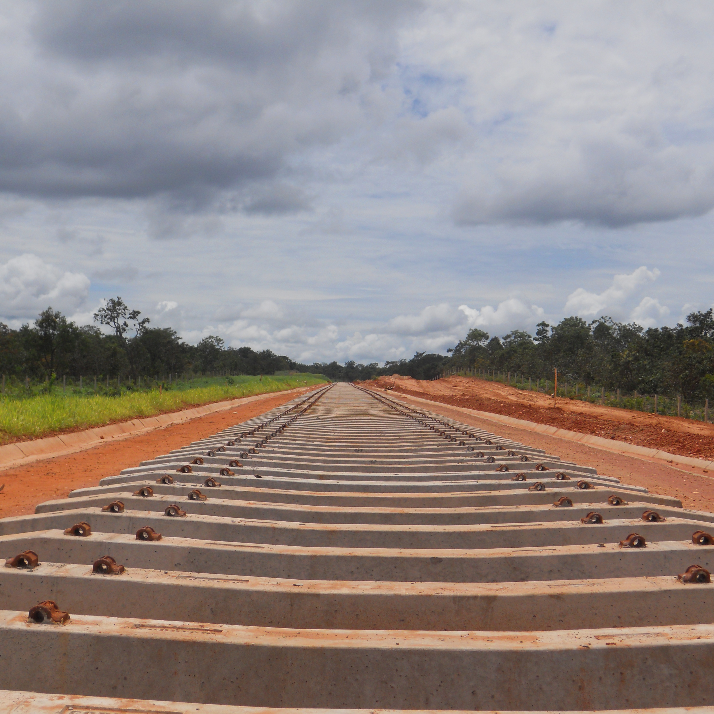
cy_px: 361
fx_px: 1283
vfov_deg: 31.1
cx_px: 347
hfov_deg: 31.1
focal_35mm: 55
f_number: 6.8
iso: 80
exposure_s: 1/640
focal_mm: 8.3
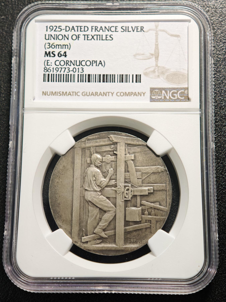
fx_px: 522
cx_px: 113
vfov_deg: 32.2
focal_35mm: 60
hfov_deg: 24.4
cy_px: 151
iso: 800
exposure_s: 1/110
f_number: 2
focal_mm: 9
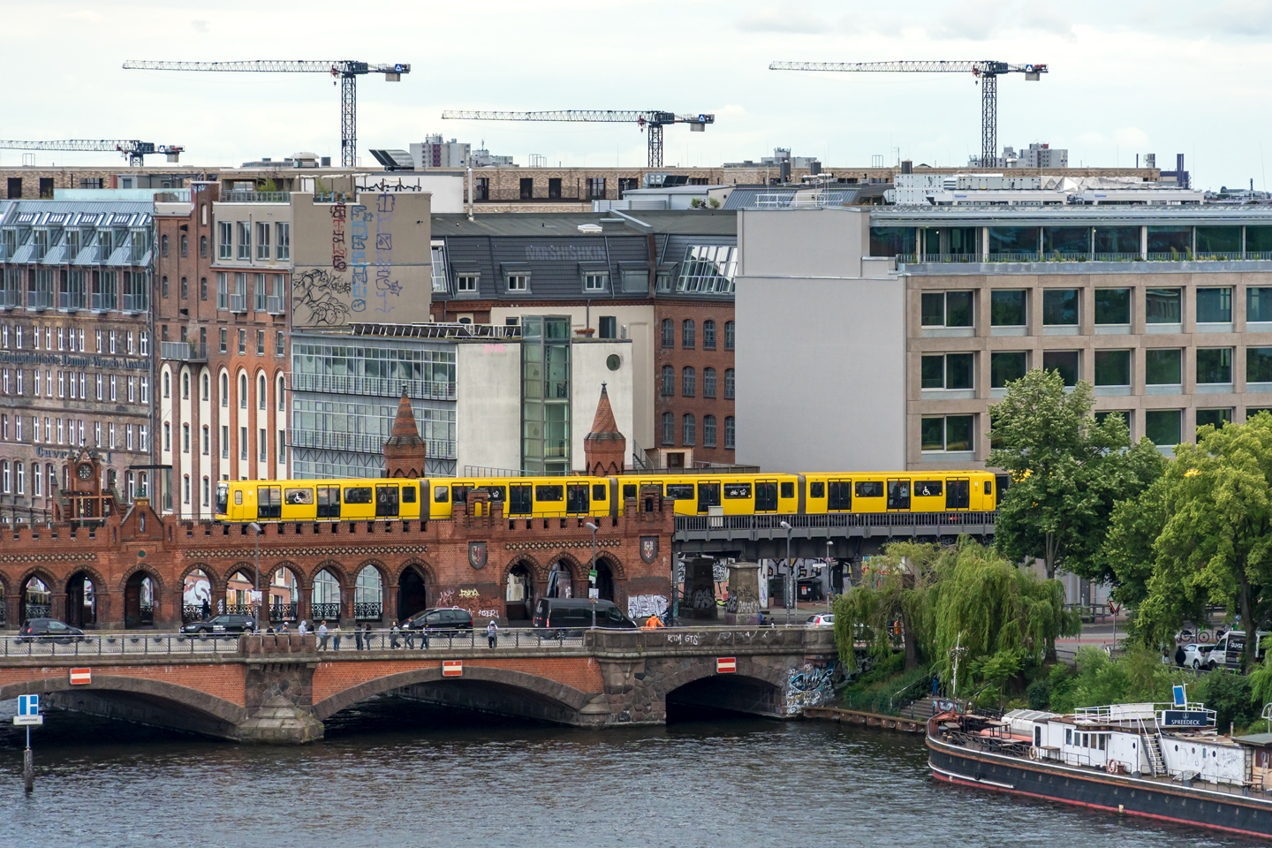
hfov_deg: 12.6
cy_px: 424
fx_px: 5777
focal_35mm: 164
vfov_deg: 8.4
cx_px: 636
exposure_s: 1/320
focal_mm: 109
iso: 640
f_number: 6.3
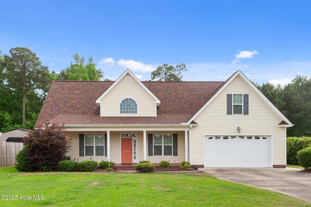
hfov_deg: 58.8
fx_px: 276
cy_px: 104
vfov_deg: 41.1
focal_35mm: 32
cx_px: 156
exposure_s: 1/400
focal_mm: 32
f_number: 10
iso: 400
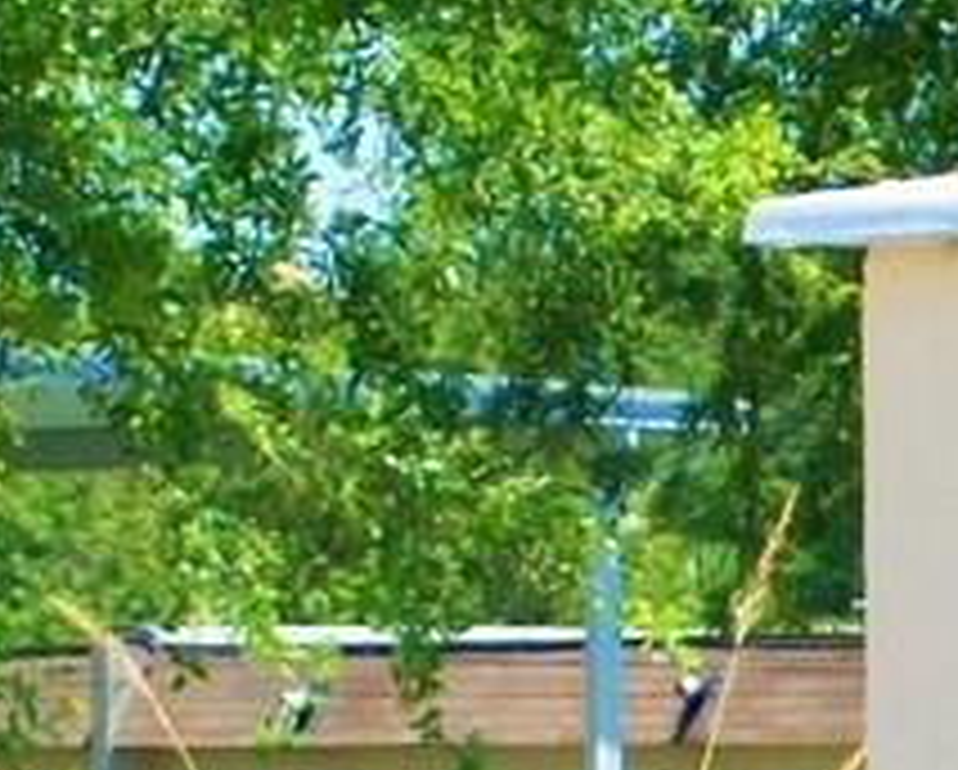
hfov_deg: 3.8
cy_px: 1418
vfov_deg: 3.1
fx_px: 14366
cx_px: 1552
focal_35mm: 506
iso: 64
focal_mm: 18
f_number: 4.8
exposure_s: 1/250
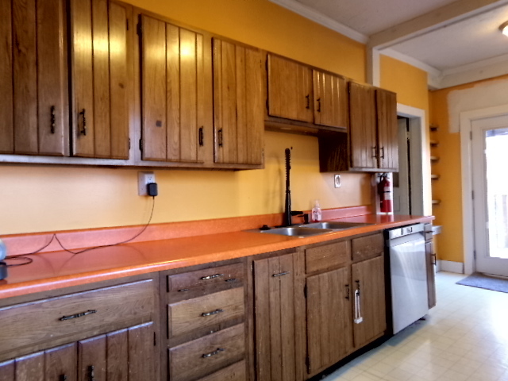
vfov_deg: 56.8
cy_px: 190
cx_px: 254
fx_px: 352
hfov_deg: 71.6
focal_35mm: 24
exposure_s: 1/17
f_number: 3.7
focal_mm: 4.3
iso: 281
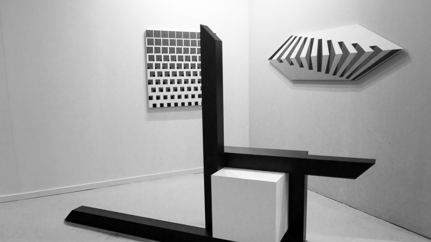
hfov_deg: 62.6
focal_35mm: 31
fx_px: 354
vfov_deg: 37.8
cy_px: 131
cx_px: 217
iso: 500
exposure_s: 1/60
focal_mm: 29
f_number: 3.5
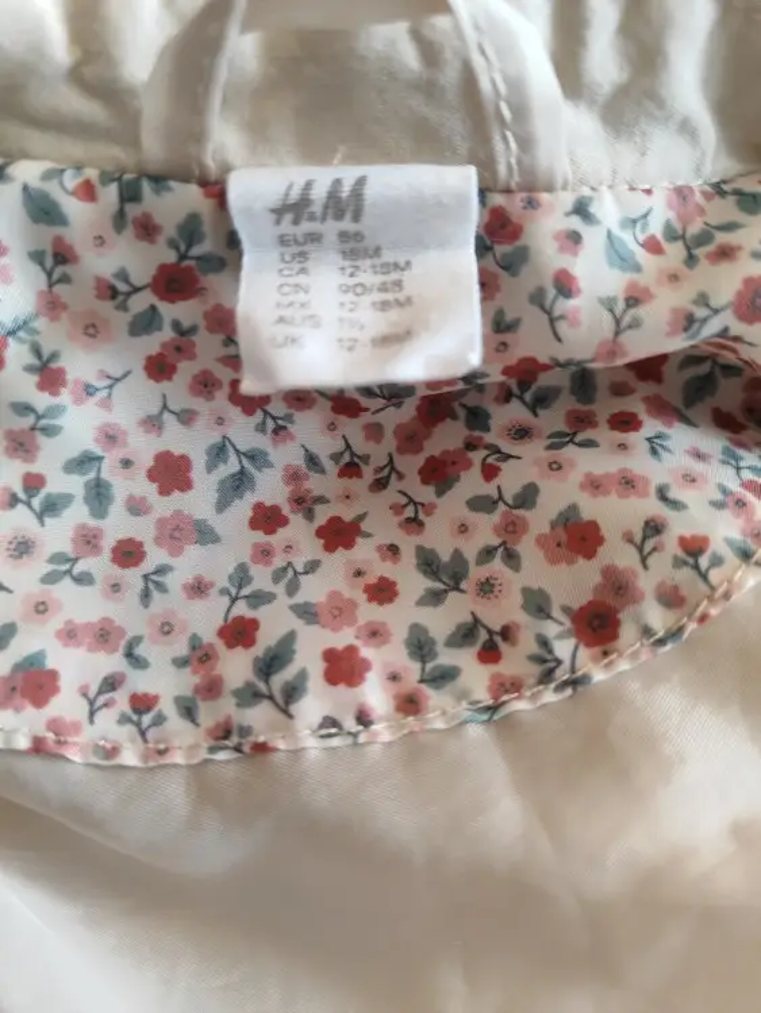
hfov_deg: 58.9
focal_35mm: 23
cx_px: 380
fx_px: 674
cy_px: 506
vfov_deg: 73.9
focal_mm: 5.59
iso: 1090
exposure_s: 1/50
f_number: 1.88
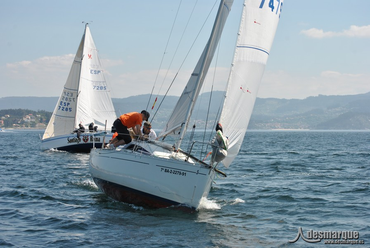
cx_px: 185
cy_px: 124
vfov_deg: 16.6
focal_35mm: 82
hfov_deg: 24.6
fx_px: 849
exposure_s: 1/250
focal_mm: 55
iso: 100
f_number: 8
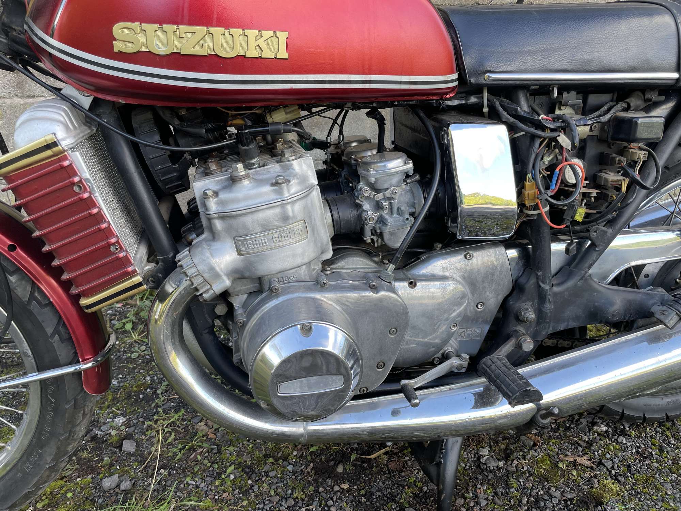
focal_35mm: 26
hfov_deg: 67.3
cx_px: 340
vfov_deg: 53.1
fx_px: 511
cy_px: 256
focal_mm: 4.2
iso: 32
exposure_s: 1/129
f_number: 1.6
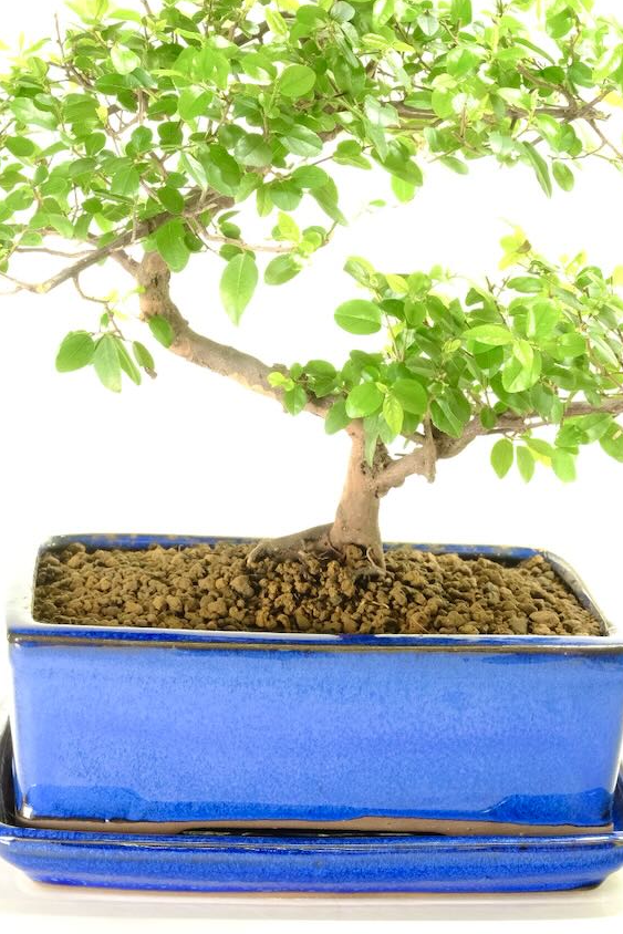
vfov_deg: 21.5
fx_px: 2439
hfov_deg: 14.6
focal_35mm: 94
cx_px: 276
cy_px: 243
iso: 2500
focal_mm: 41.1
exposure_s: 1/30
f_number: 11
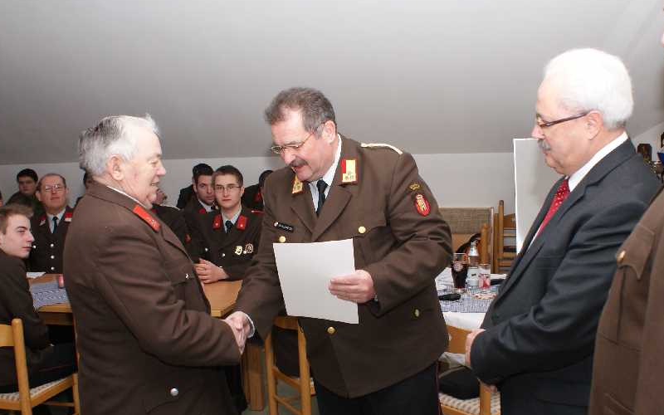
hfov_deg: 49.2
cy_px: 264
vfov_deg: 31.8
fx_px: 724
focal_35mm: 40
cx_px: 355
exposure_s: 1/60
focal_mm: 18
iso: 400
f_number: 5.6
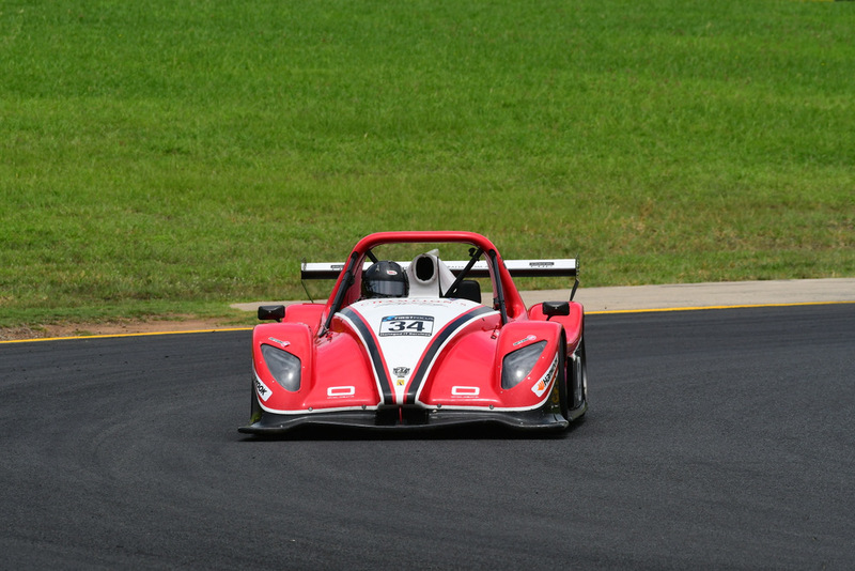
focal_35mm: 435
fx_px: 10334
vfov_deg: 3.2
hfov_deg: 4.7
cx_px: 428
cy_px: 286
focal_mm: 290
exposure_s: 1/640
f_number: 11
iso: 320
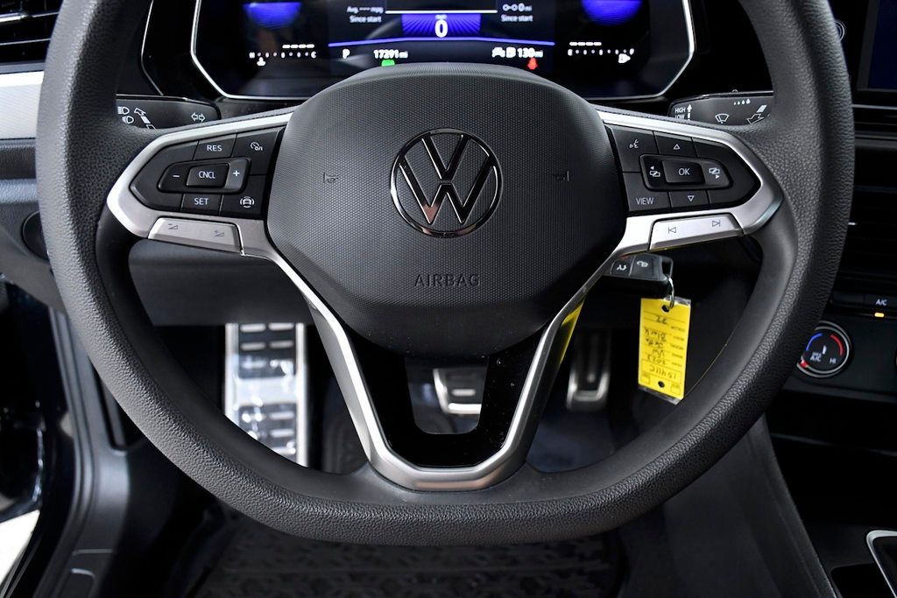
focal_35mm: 39
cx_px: 448
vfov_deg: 34.2
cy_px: 299
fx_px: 972
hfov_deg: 49.5
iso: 2500
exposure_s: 1/125
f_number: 5.6
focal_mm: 26
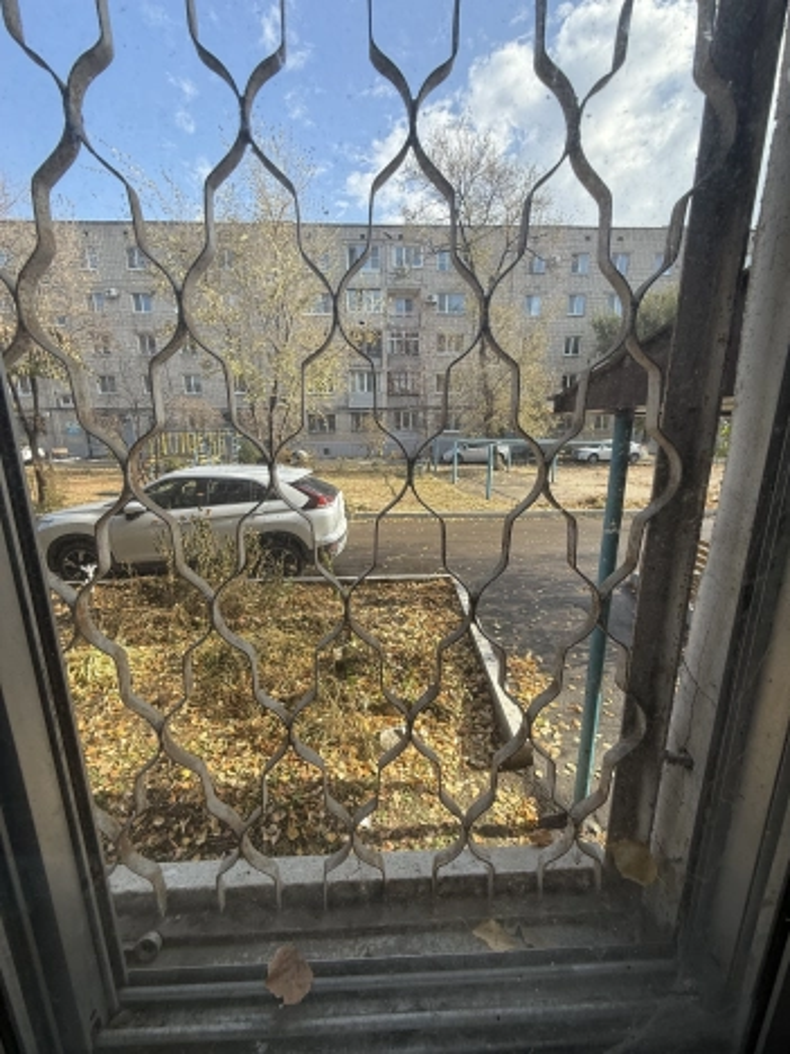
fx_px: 426
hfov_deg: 85.7
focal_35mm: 14
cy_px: 527
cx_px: 395
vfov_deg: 102.1
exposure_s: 1/411
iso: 50
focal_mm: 2.22
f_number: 2.2
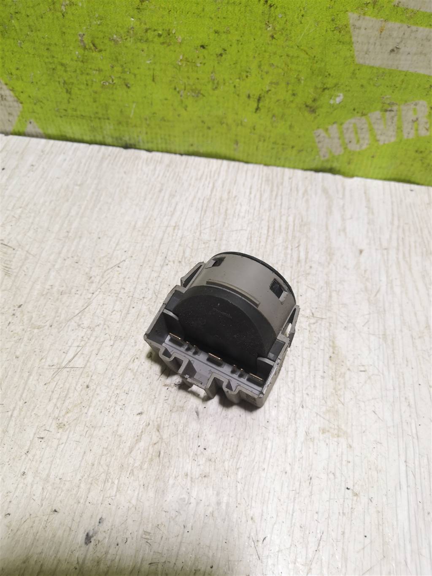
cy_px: 288
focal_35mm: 27
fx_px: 449
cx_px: 216
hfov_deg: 51.4
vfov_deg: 65.3
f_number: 1.8
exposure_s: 1/50
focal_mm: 3.95
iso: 80
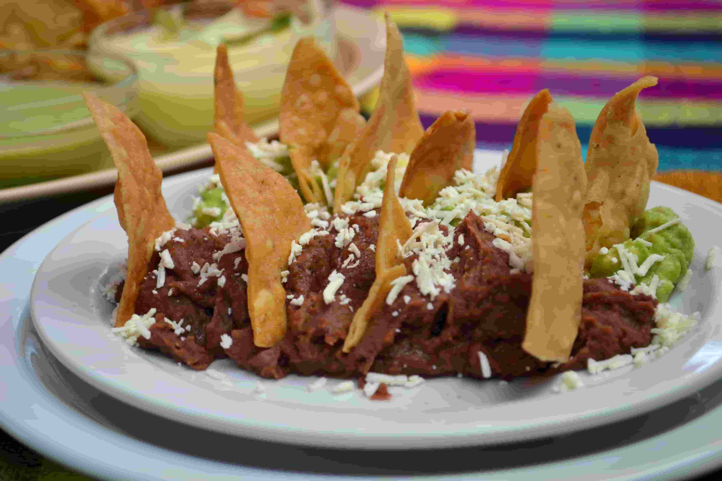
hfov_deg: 26.0
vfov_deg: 17.5
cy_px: 240
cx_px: 361
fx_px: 1564
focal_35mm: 78
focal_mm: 52
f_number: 5.6
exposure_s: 1/125
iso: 110
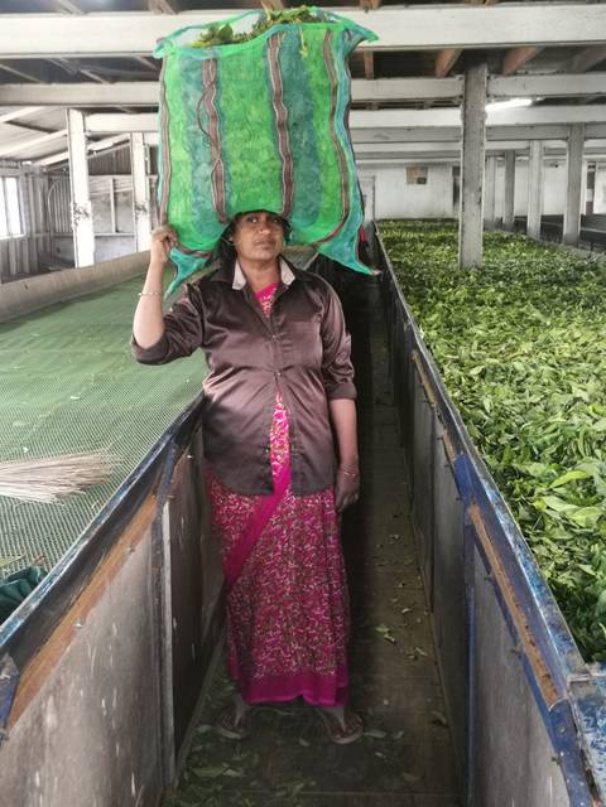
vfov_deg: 43.9
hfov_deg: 33.6
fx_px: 1004
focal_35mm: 43
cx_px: 303
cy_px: 404
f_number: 1.8
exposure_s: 1/33.3
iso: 320
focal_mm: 5.58
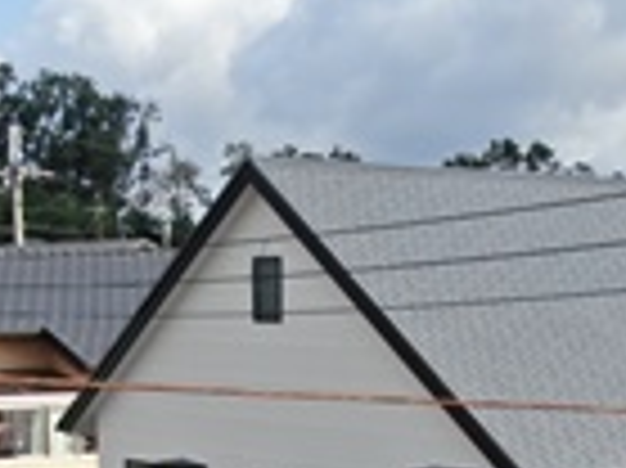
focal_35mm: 98
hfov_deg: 20.0
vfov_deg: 14.6
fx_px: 1771
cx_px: 410
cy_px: 540
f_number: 3.4
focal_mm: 6.63
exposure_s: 1/640
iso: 100
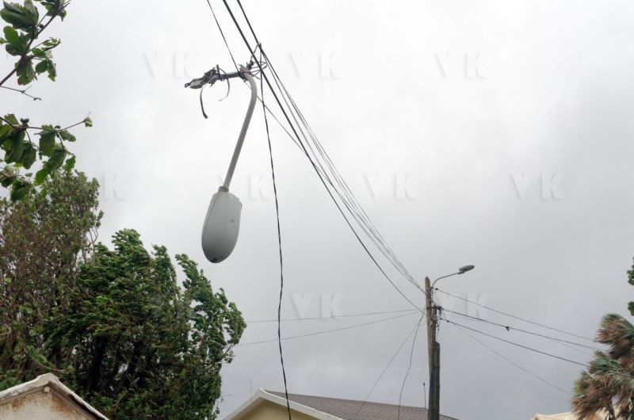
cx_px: 317
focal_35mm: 36
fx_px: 633
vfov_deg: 36.7
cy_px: 210
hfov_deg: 53.2
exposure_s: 1/125
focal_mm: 24
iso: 1000
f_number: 8
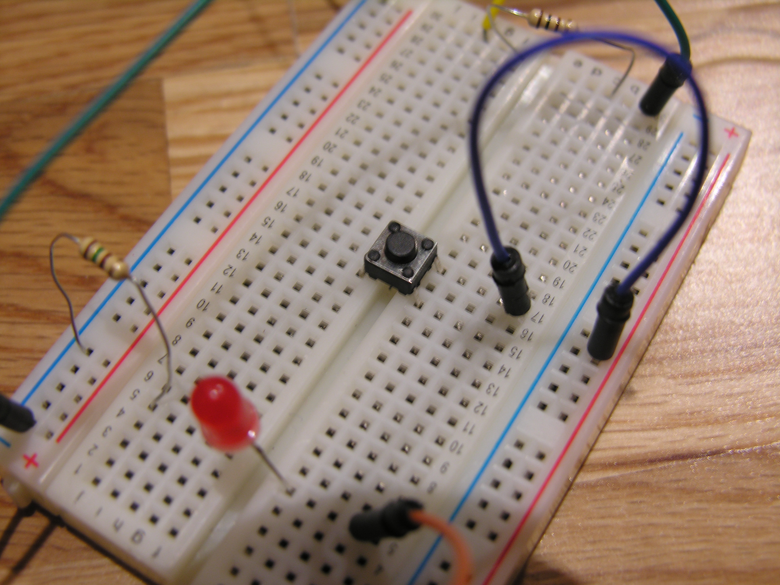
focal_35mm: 50
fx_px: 1127
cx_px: 390
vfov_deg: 29.1
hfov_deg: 38.2
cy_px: 292
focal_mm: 12.7
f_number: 3.1
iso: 50
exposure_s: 1/4.3
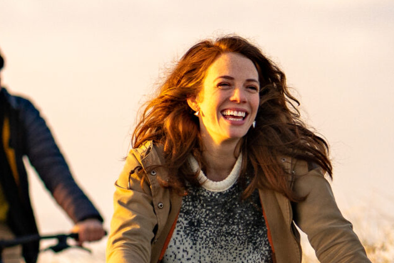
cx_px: 288
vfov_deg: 4.0
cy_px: 322
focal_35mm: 346
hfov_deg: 6.0
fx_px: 3786
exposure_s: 1/800
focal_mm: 85
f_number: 1.8
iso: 250
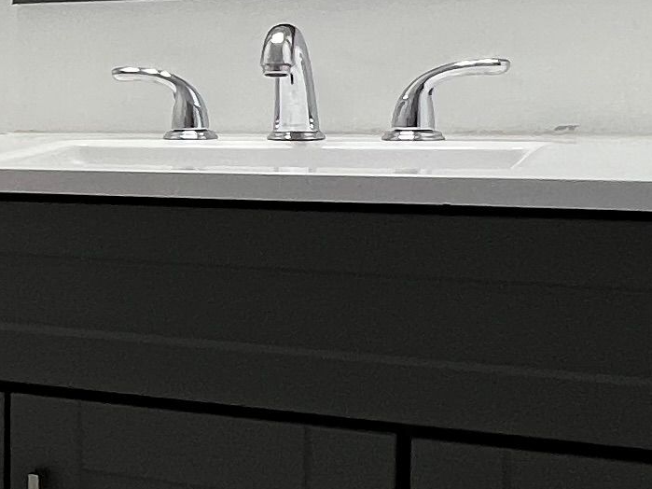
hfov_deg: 19.8
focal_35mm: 75
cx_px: -493
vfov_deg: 19.6
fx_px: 1412
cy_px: 197
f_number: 1.8
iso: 50
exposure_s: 1/120
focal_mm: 1.57
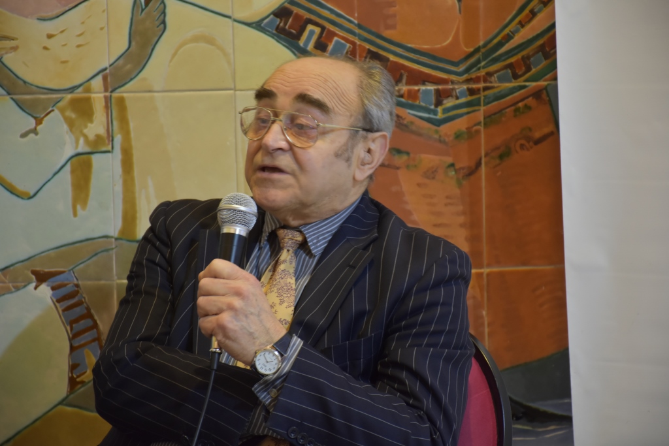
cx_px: 334
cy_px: 223
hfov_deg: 13.7
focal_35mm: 150
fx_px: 2788
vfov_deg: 9.2
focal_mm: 100
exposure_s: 1/13
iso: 800
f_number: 5.6
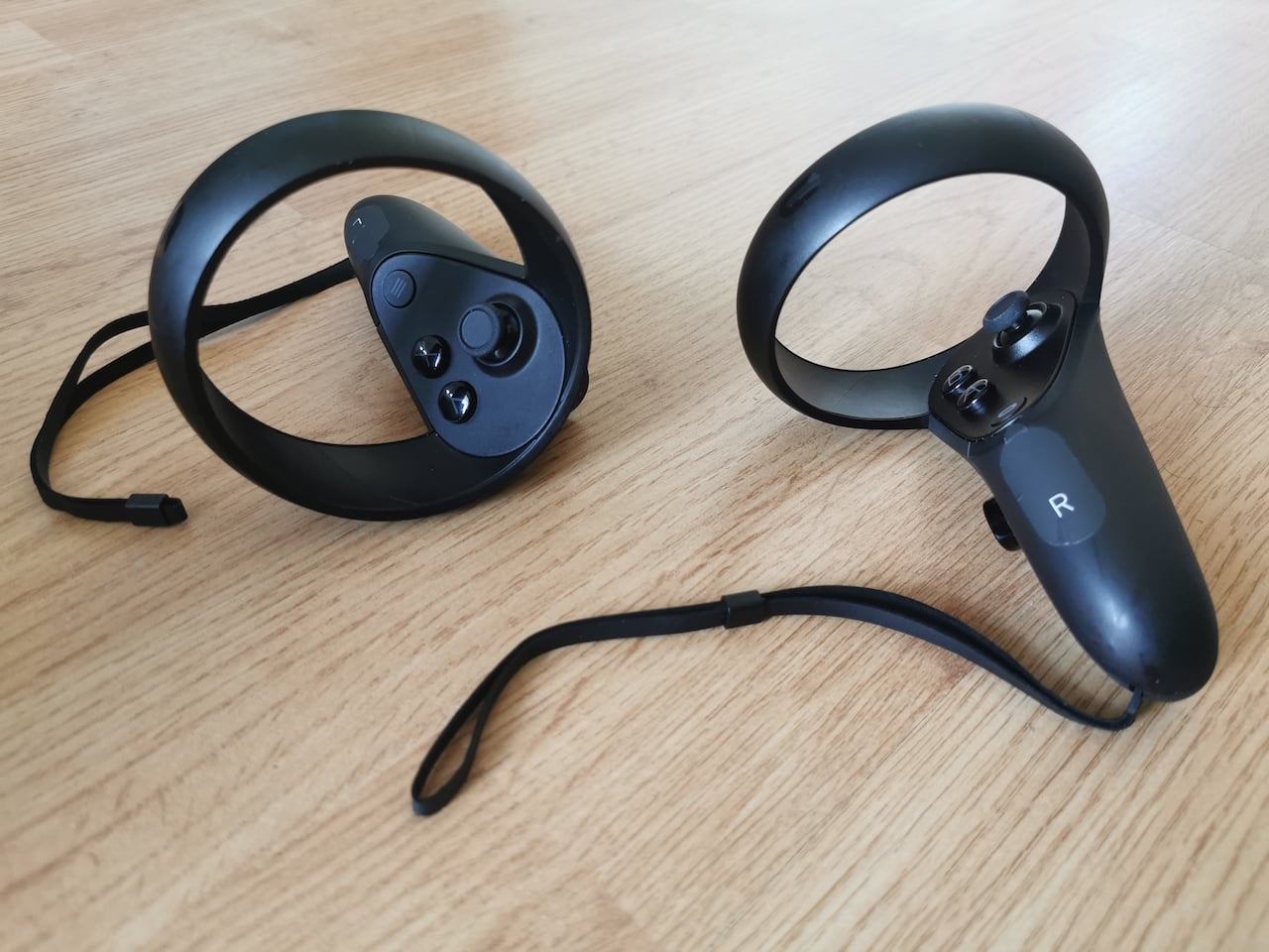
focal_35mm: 27
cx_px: 634
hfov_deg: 65.3
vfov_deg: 51.4
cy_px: 476
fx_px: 990
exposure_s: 1/50
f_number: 1.6
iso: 125
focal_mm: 5.56
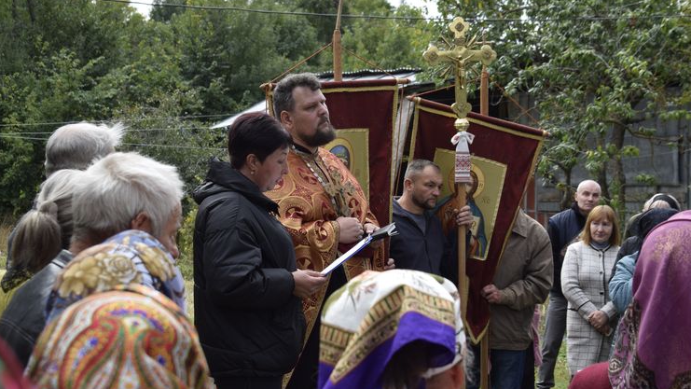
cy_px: 201
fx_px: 1604
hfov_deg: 24.3
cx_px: 347
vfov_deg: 13.8
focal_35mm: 88
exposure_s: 1/250
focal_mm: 55
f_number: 8
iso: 250
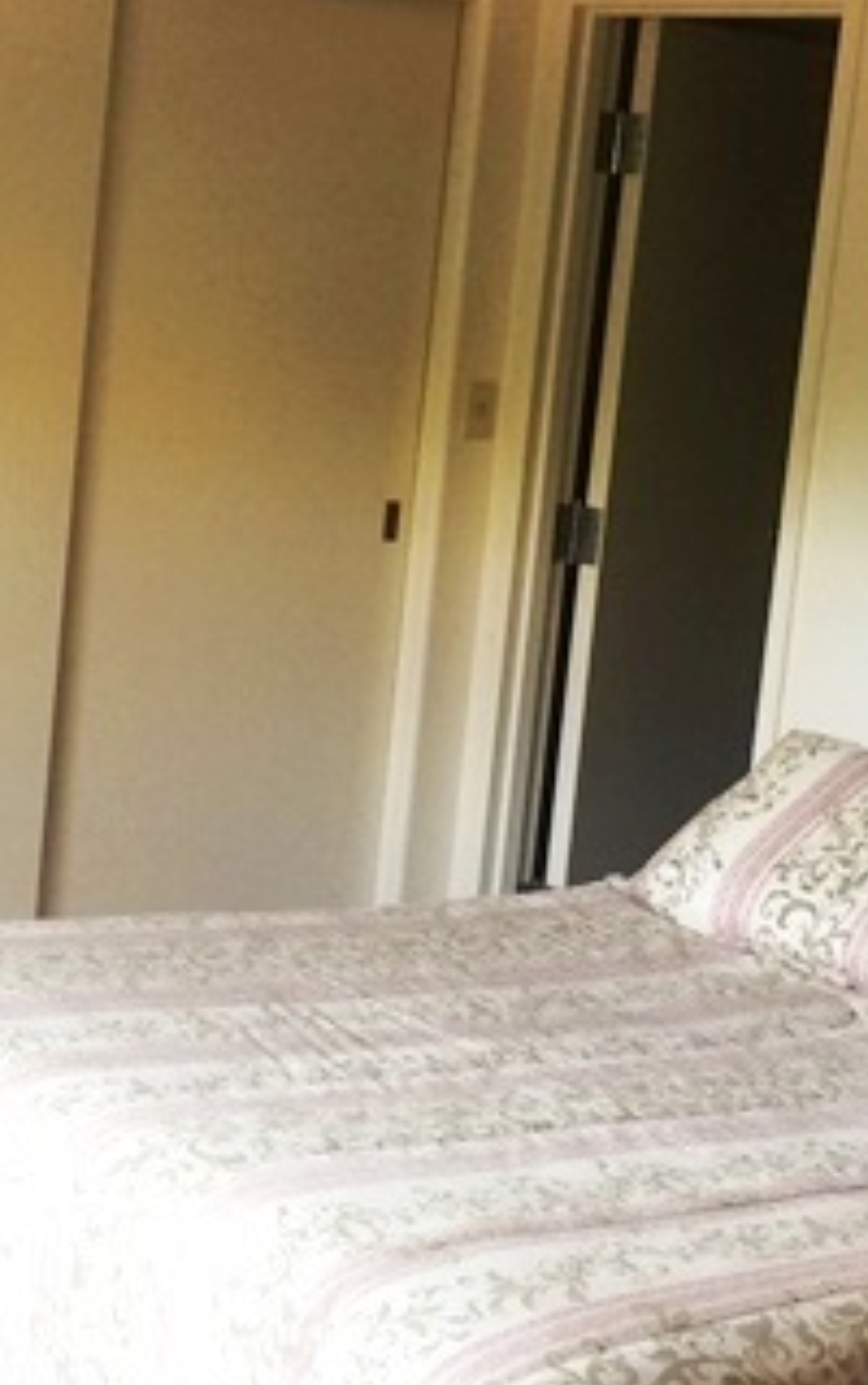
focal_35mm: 77
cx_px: 174
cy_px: 582
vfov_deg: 26.7
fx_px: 2908
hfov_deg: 16.8
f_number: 2.2
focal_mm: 4.15
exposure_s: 1/30
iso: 100
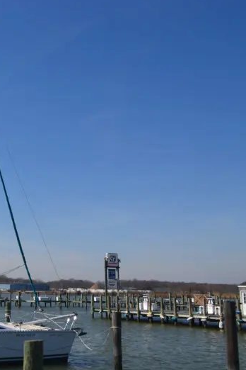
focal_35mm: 46
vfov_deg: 42.7
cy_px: 185
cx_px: -20
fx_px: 471
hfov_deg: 27.0
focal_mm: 20
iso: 220
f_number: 11
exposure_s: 1/500
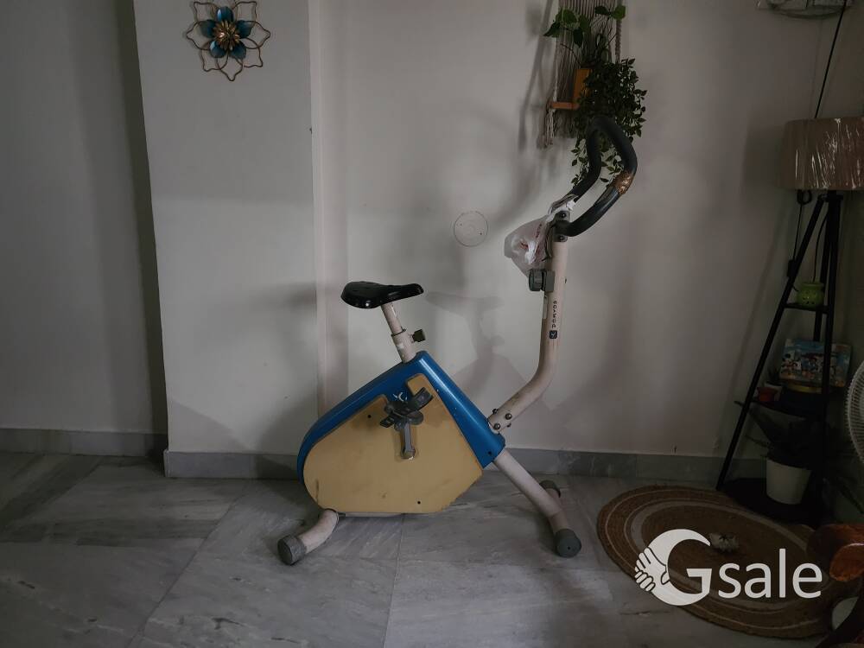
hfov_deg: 73.9
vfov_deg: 58.9
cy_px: 324
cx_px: 432
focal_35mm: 23
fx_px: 574
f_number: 1.8
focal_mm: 6.4
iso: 1000
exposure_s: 1/25
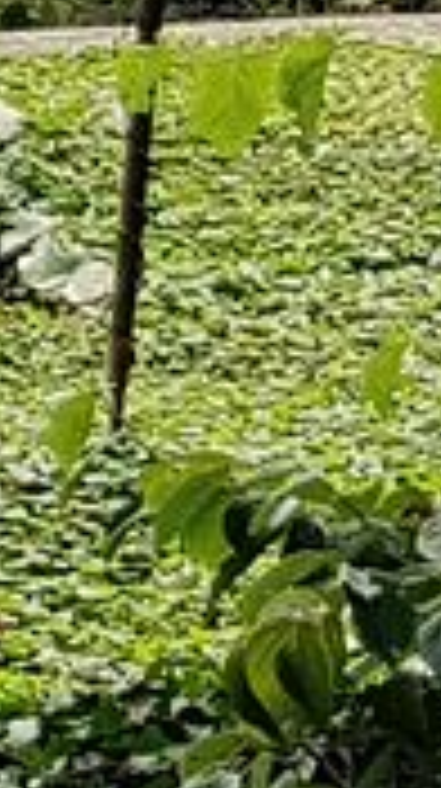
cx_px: -1184
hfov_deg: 4.4
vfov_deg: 7.9
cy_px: -856
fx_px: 5403
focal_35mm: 259
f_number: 1.7
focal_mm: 4.2
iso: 50
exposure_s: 1/1912
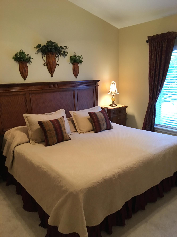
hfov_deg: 48.2
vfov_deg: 61.7
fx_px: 198
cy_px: 118
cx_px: 88
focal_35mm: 29
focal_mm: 4.15
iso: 100
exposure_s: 1/15
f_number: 2.2
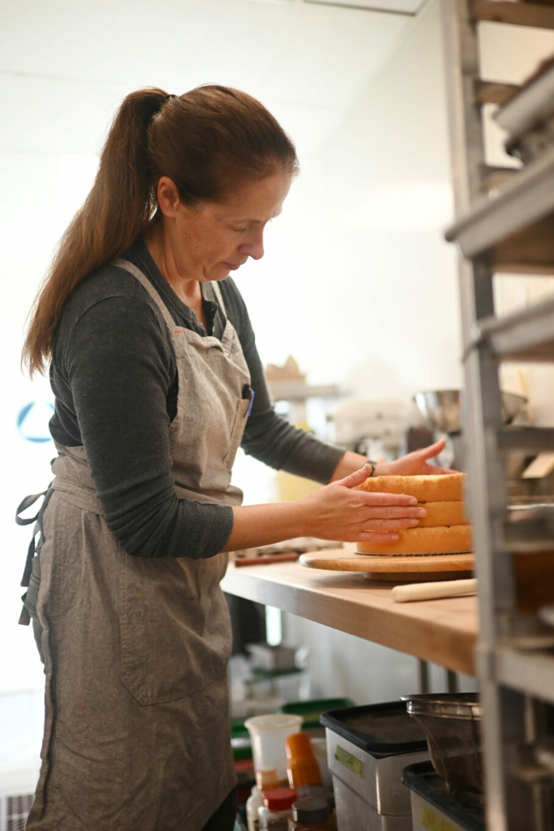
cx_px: 275
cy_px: 416
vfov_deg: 53.1
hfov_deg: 36.9
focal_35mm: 36
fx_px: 831
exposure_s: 1/640
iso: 1250
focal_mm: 35
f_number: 1.4
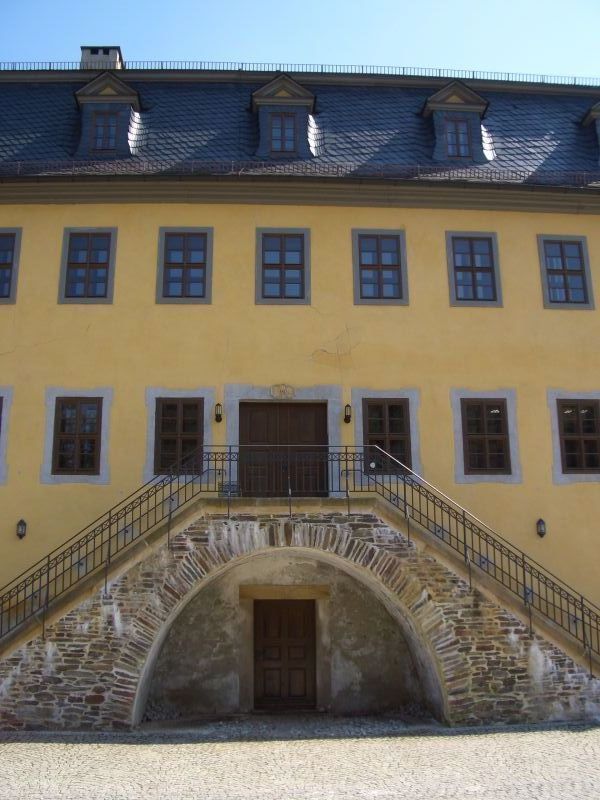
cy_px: 400
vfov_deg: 52.6
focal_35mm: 35
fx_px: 809
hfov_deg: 40.7
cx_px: 300
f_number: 4.3
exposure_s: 1/250
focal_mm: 5.8
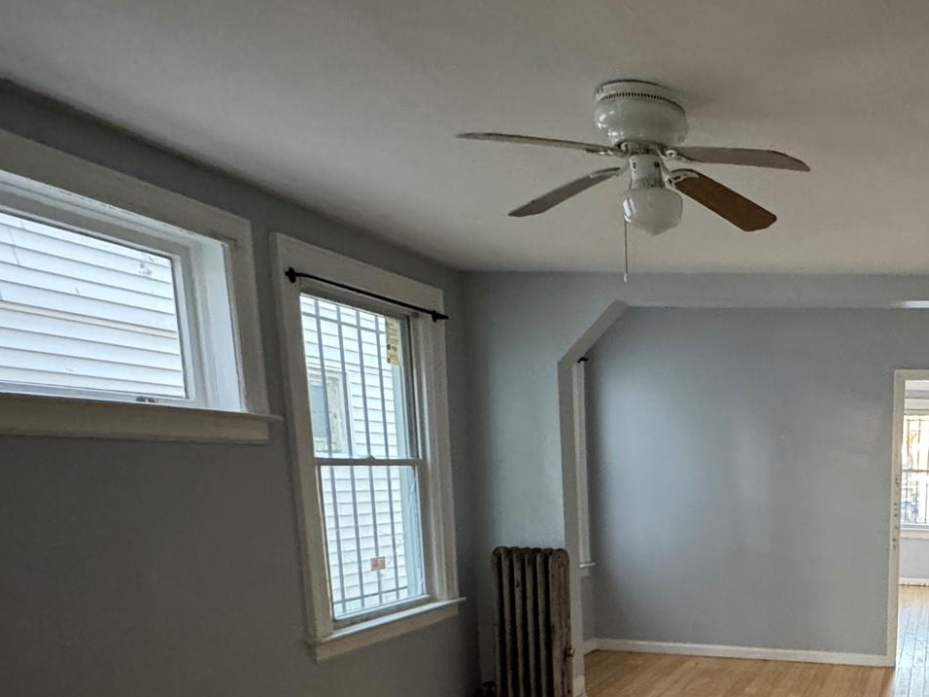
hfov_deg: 51.9
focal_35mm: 30
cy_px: 616
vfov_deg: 43.1
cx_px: 857
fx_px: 805
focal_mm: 2.22
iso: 800
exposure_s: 1/60
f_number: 2.2
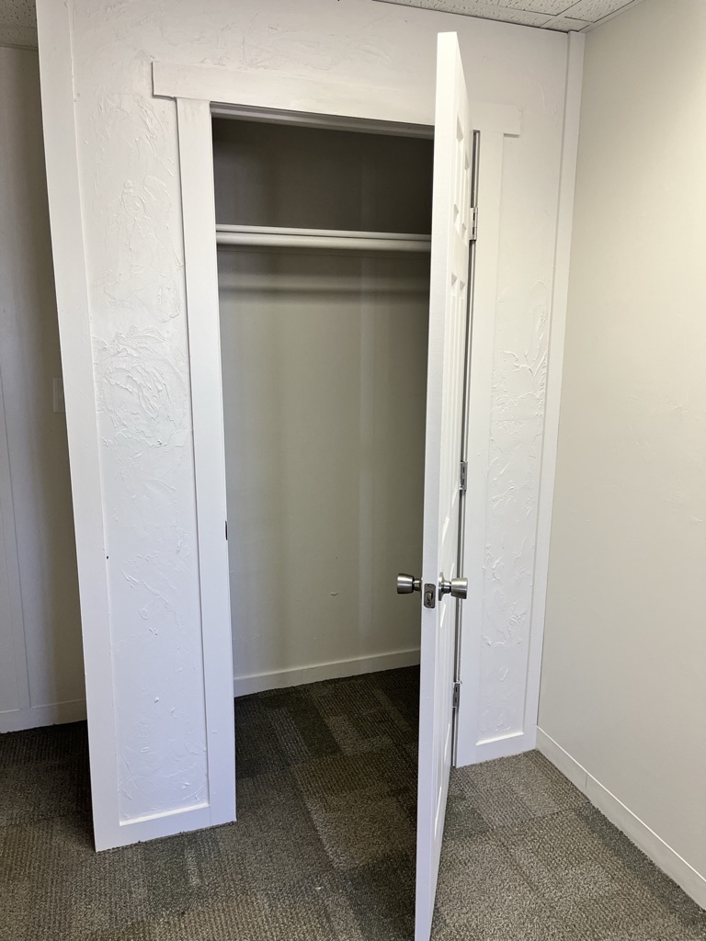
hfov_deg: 53.1
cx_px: 353
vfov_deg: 67.3
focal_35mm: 26
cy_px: 470
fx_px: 707
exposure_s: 1/120
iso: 100
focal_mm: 5.1
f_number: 1.6
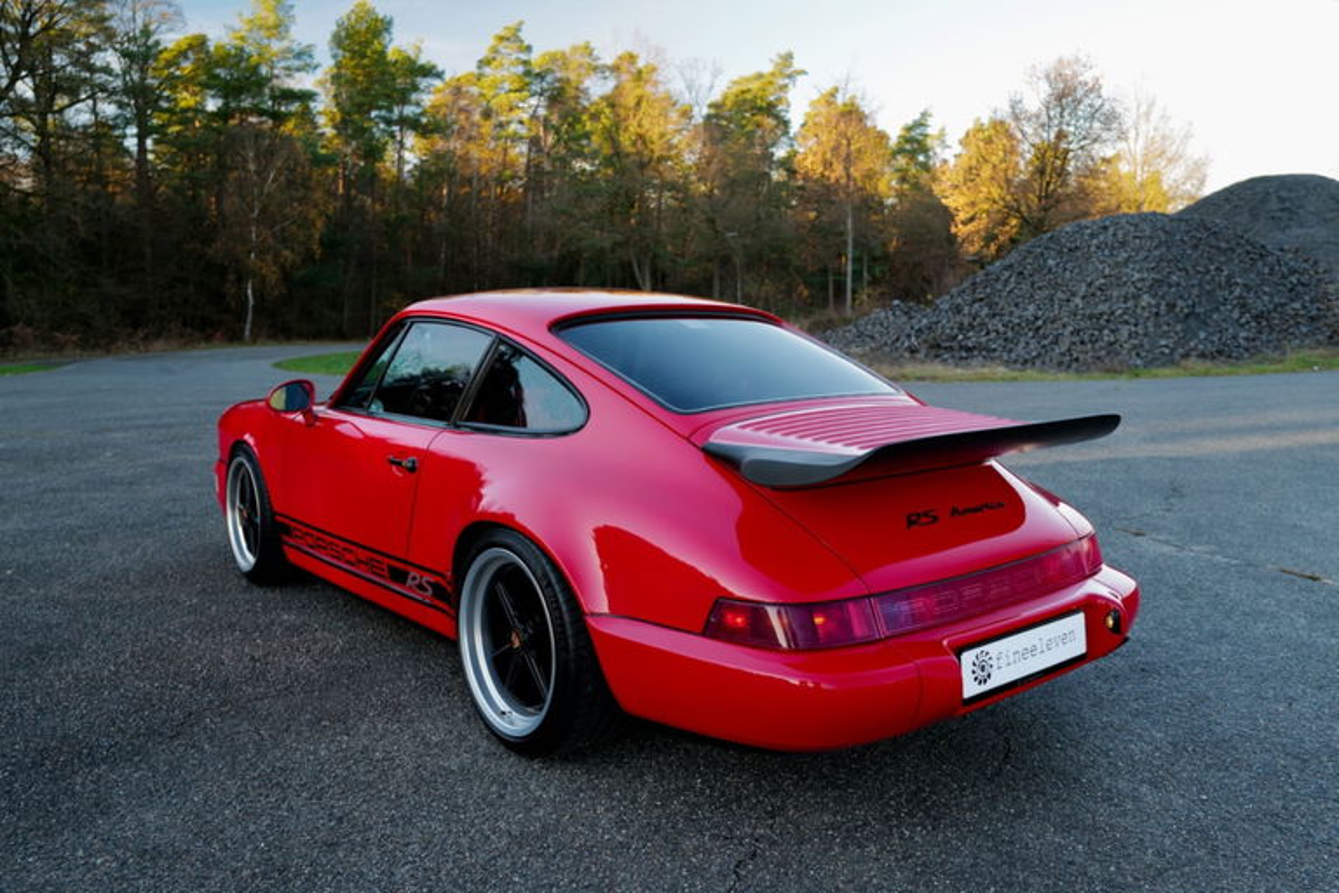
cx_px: 670
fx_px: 1041
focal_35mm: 28
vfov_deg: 46.4
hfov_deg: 65.5
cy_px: 446
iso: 100
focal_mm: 28
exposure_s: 1/50
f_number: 2.8
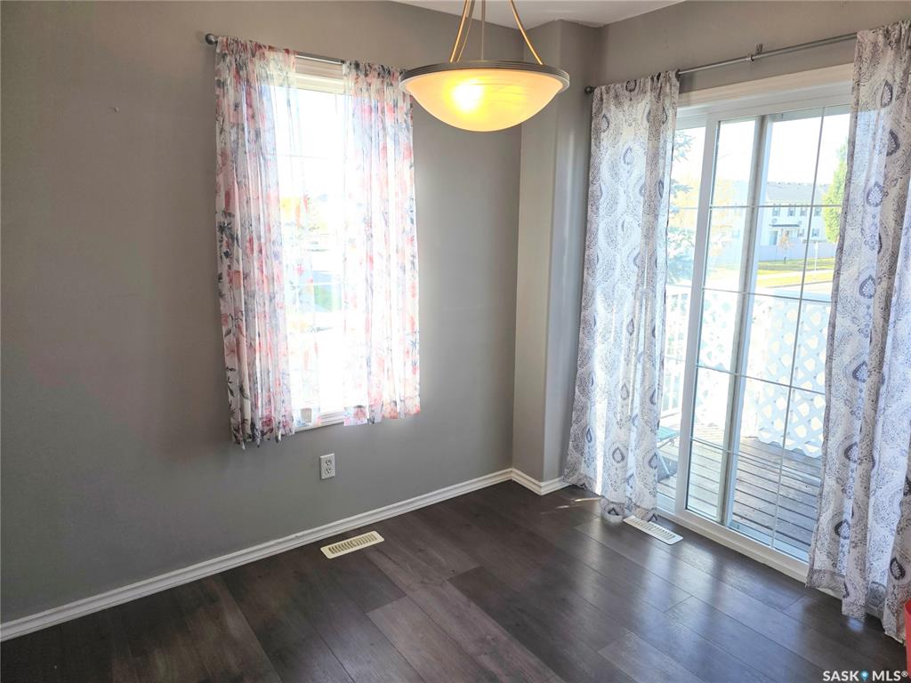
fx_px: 605
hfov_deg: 73.9
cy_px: 342
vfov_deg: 58.9
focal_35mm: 23
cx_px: 456
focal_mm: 6.3
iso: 12
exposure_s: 1/60
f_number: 1.7
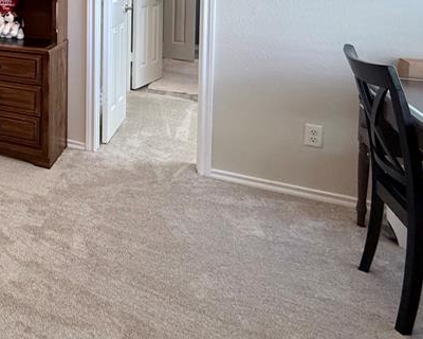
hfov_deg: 41.4
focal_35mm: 35
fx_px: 438
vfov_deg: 36.8
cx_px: -39
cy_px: -17
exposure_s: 1/60
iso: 200
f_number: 2.2
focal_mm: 2.22
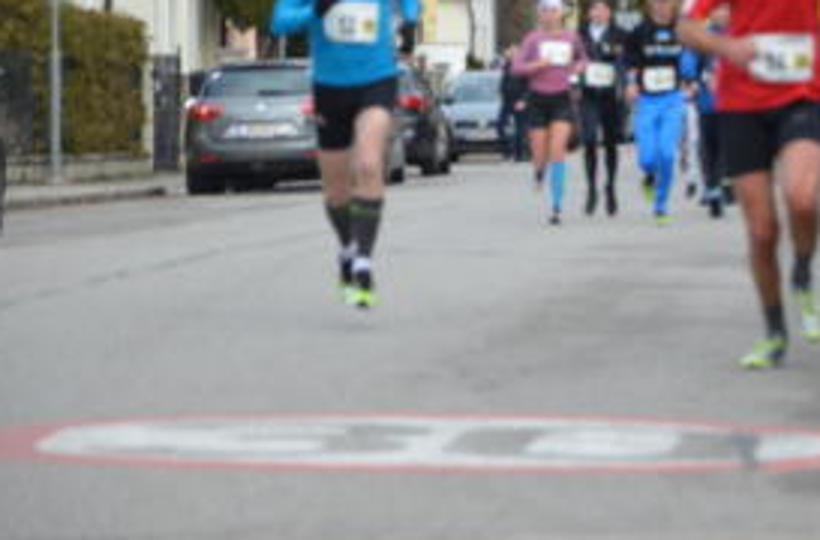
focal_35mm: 289
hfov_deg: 7.1
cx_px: 688
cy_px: 58
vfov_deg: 4.7
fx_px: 6558
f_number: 5.6
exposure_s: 1/500
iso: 800
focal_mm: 105
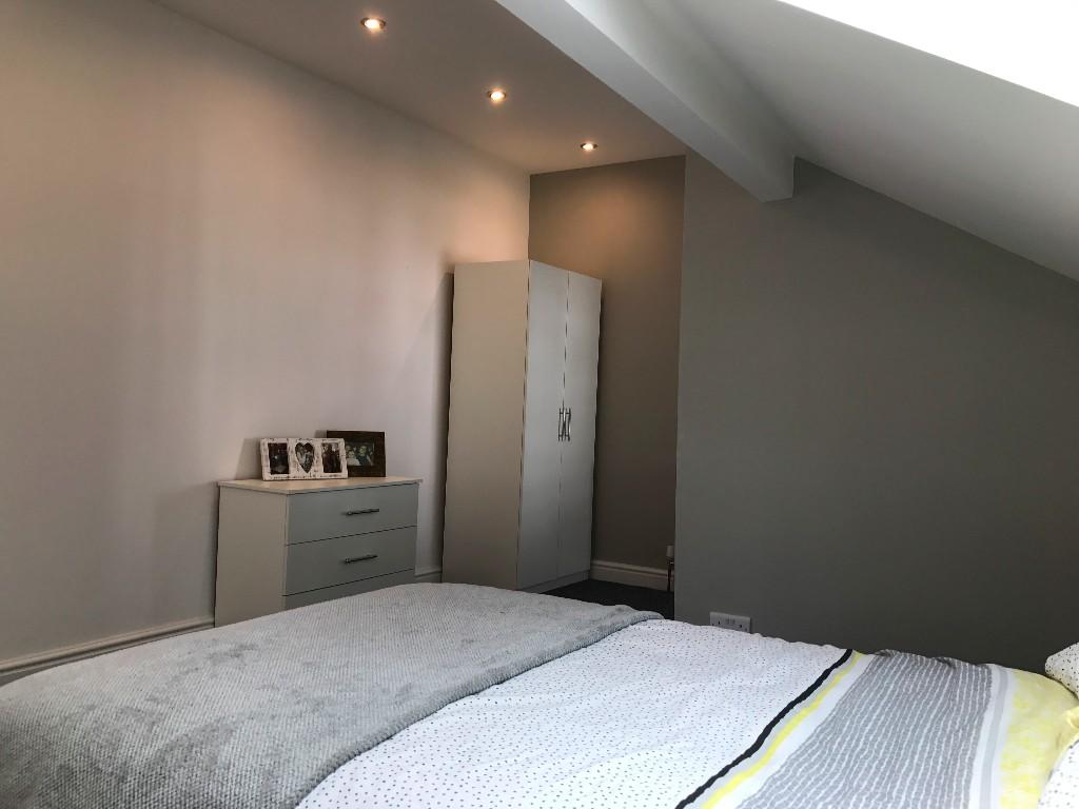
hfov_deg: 63.4
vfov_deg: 49.7
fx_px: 873
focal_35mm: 28
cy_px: 404
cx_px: 540
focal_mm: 3.99
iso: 20
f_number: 1.8
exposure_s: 1/99
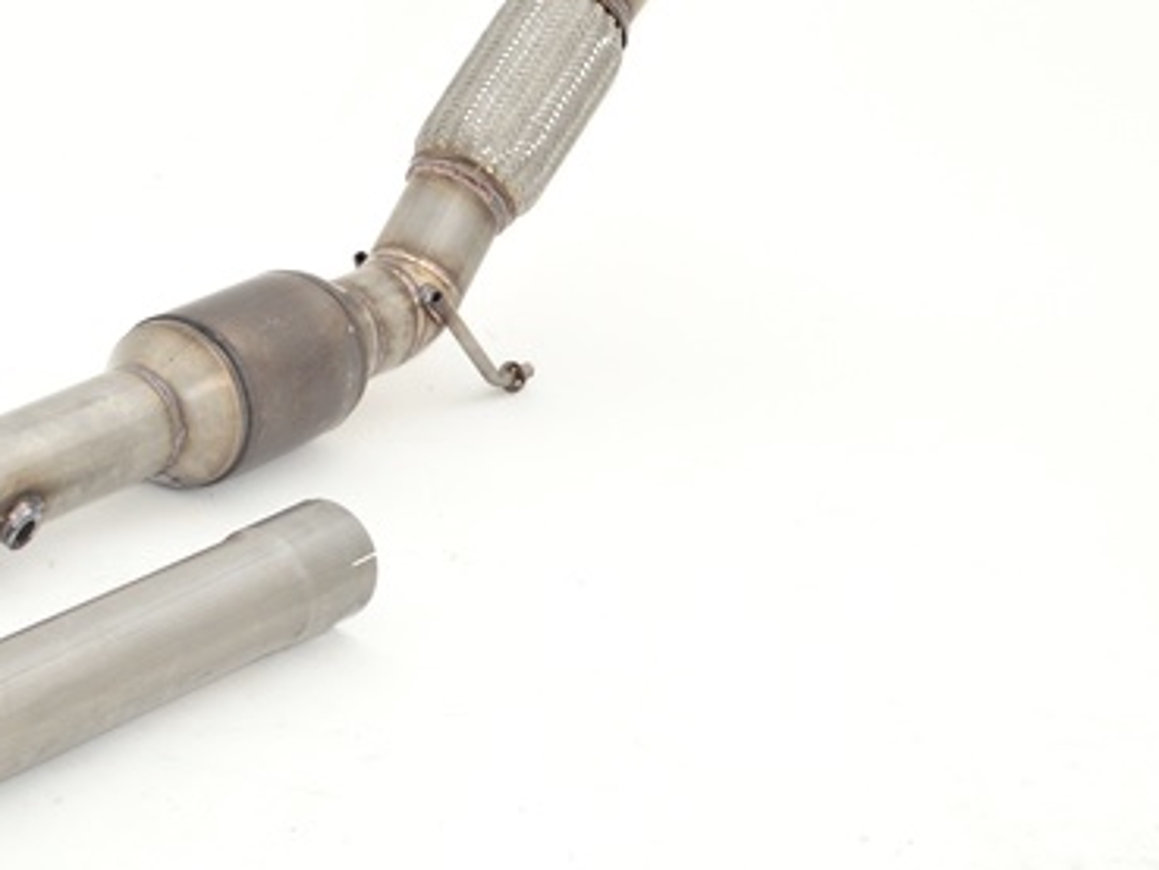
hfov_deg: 17.7
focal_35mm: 110
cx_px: 242
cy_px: 382
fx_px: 3684
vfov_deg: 13.5
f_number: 10
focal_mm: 44
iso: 200
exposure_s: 1/200
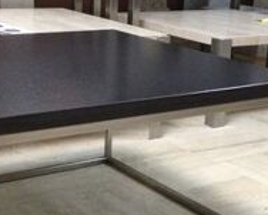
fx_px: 691
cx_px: 121
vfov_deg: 17.6
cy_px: 161
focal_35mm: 87
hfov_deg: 21.9
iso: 400
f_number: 2.4
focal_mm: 4.28
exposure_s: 1/20
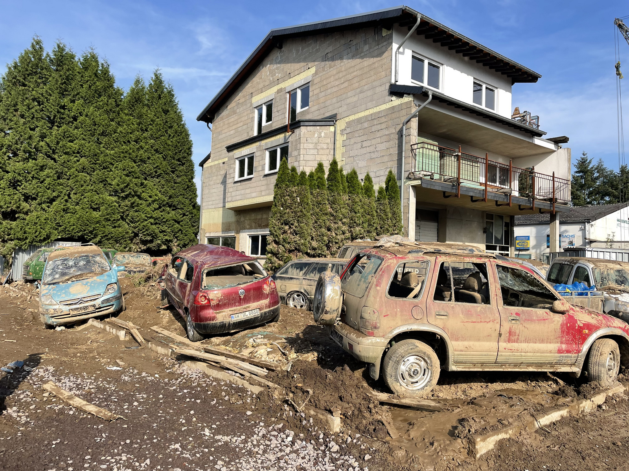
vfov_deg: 53.1
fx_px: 472
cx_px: 314
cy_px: 236
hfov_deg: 67.3
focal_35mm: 26
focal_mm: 4.2
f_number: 1.6
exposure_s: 1/2304
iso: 32
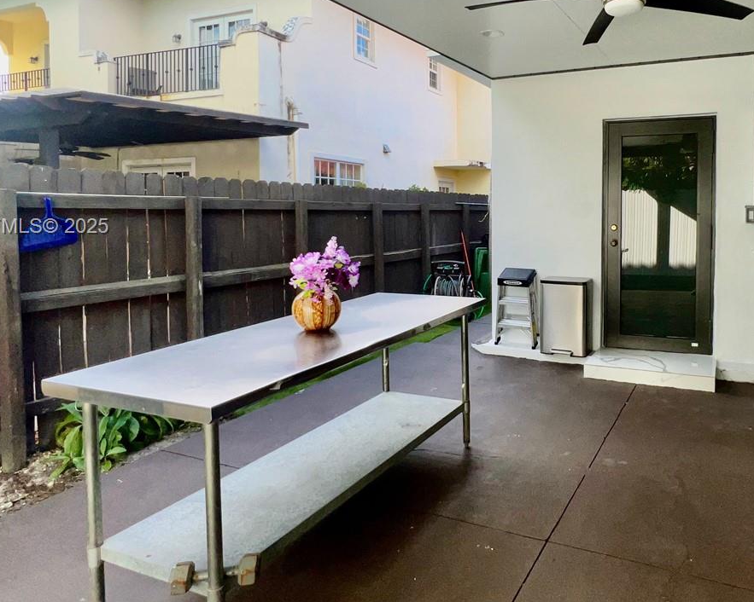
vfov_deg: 60.1
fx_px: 513
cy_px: 228
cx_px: 526
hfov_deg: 69.7
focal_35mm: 23
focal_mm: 1.57
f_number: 1.8
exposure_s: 1/508
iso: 25
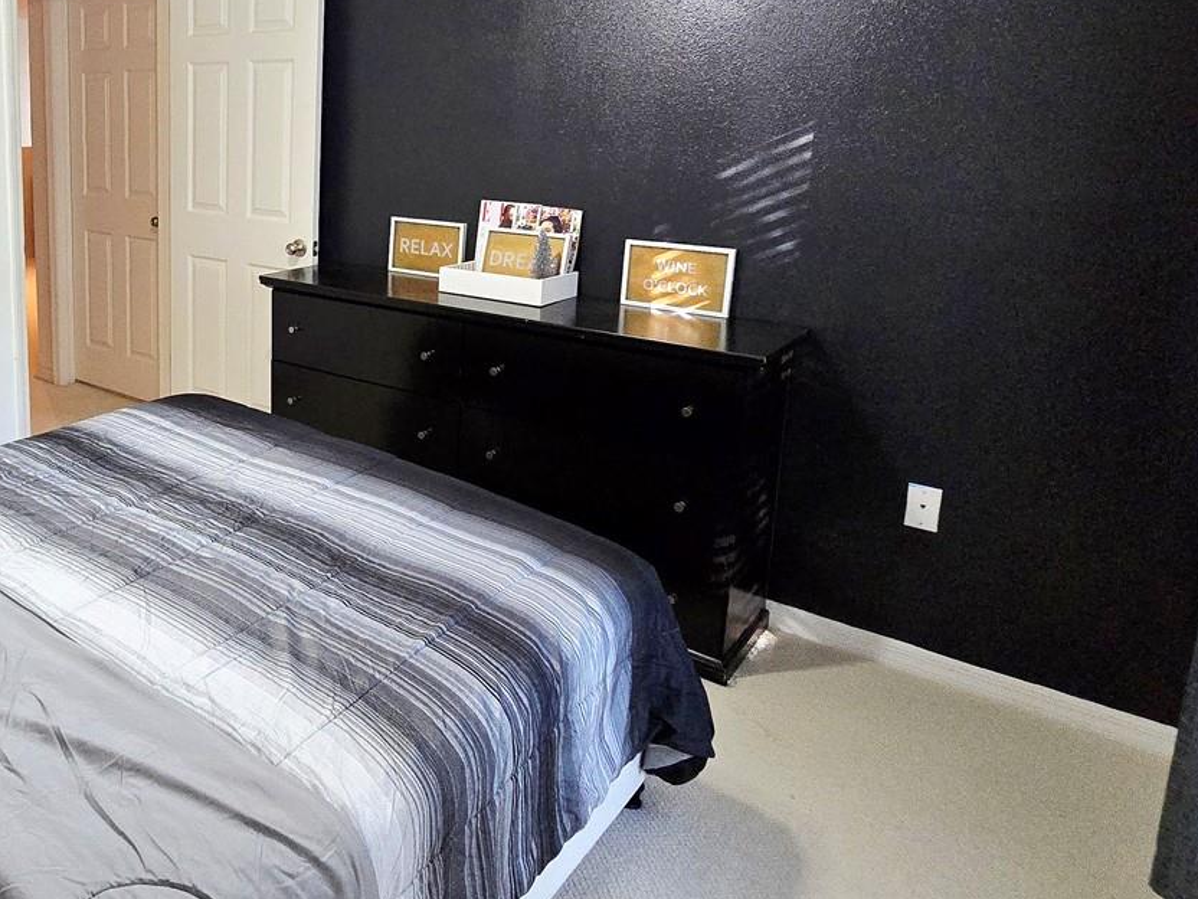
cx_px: 240
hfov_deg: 63.4
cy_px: 269
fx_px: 865
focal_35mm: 25
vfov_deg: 53.3
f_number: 2.2
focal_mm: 2.2
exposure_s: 1/60.2
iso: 500
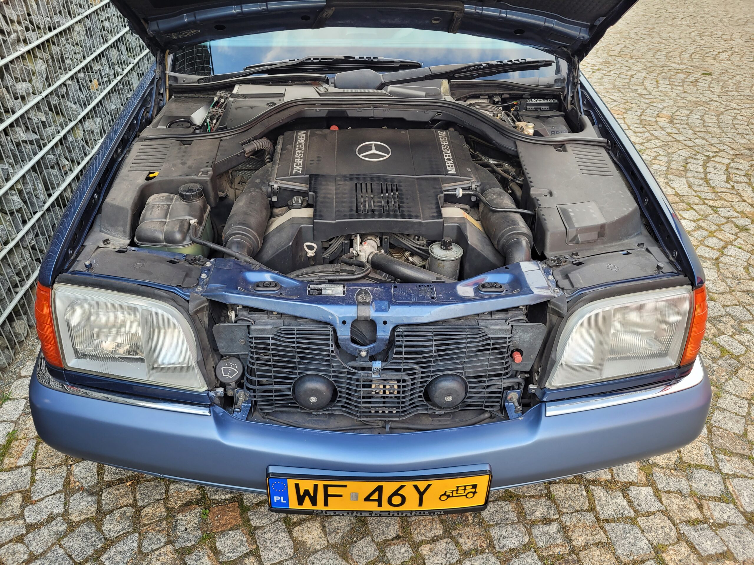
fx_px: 566
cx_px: 377
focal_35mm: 26
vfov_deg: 53.1
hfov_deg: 67.3
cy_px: 282
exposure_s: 1/120
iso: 50
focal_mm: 5.4
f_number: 1.8
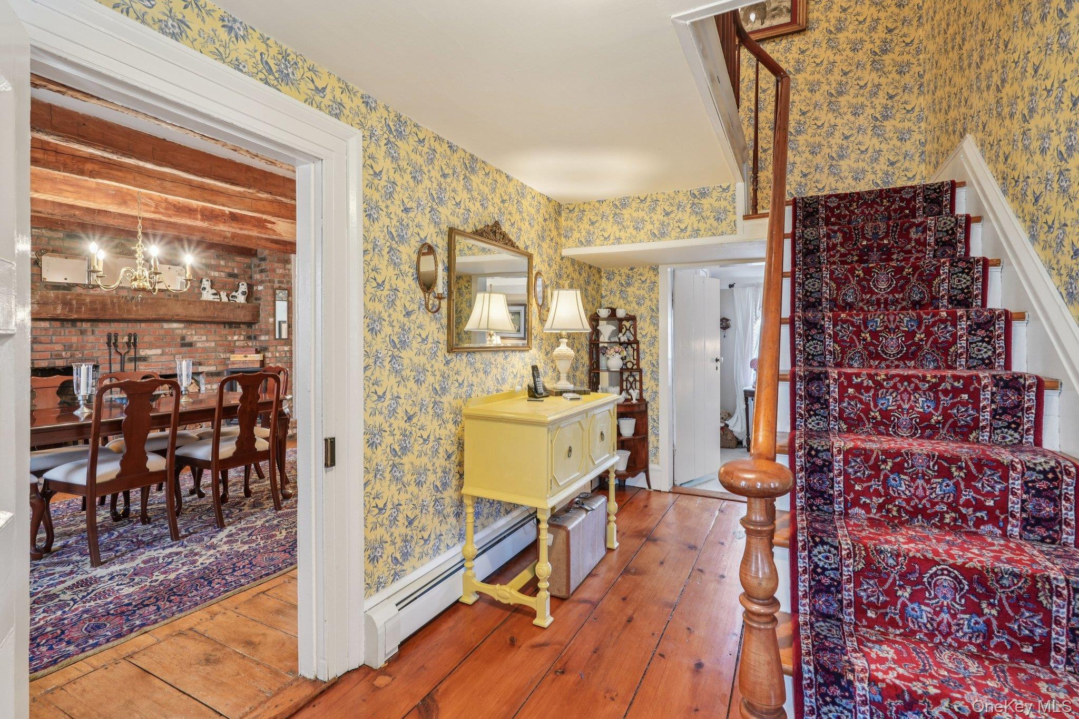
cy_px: 360
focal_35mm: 16
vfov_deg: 72.0
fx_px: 494
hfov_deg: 95.0
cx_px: 540
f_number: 8
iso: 400
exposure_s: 1/4
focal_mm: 16.5
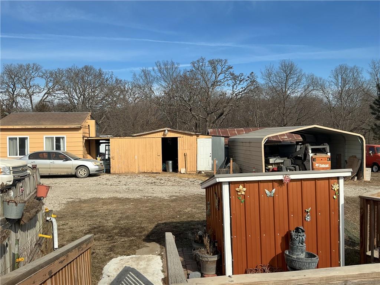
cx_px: 190
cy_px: 142
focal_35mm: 29
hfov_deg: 61.7
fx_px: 318
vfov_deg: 48.2
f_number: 1.8
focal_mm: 3
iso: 25
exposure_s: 1/534
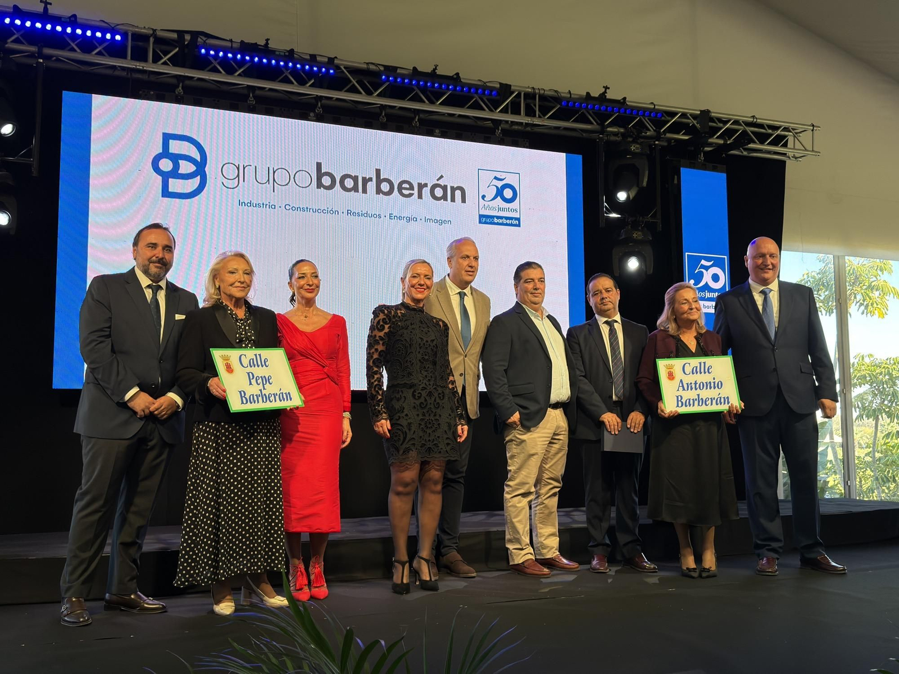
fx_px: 909
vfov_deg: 40.7
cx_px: 450
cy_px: 337
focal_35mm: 35
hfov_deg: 52.6
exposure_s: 1/402
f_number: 1.78
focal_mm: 6.76
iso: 64
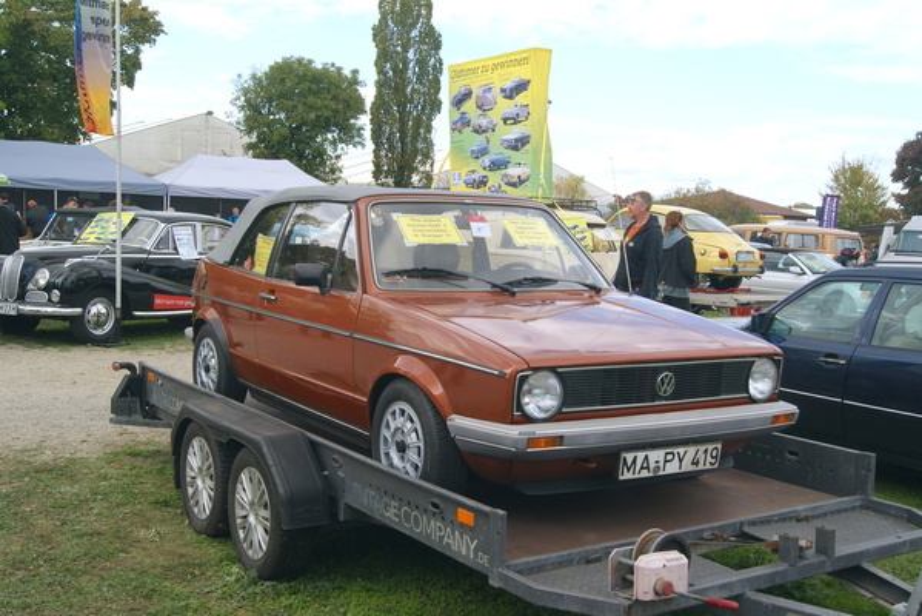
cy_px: 308
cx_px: 461
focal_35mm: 39
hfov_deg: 49.5
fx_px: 999
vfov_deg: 34.2
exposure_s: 1/80
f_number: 10
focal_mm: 26
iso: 100
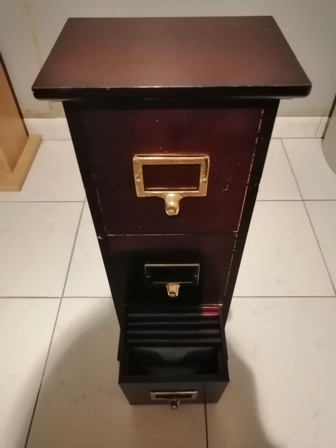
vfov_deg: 67.3
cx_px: 168
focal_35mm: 26
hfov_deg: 53.1
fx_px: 336
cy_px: 224
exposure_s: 1/16.7
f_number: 1.8
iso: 1000
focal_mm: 3.96
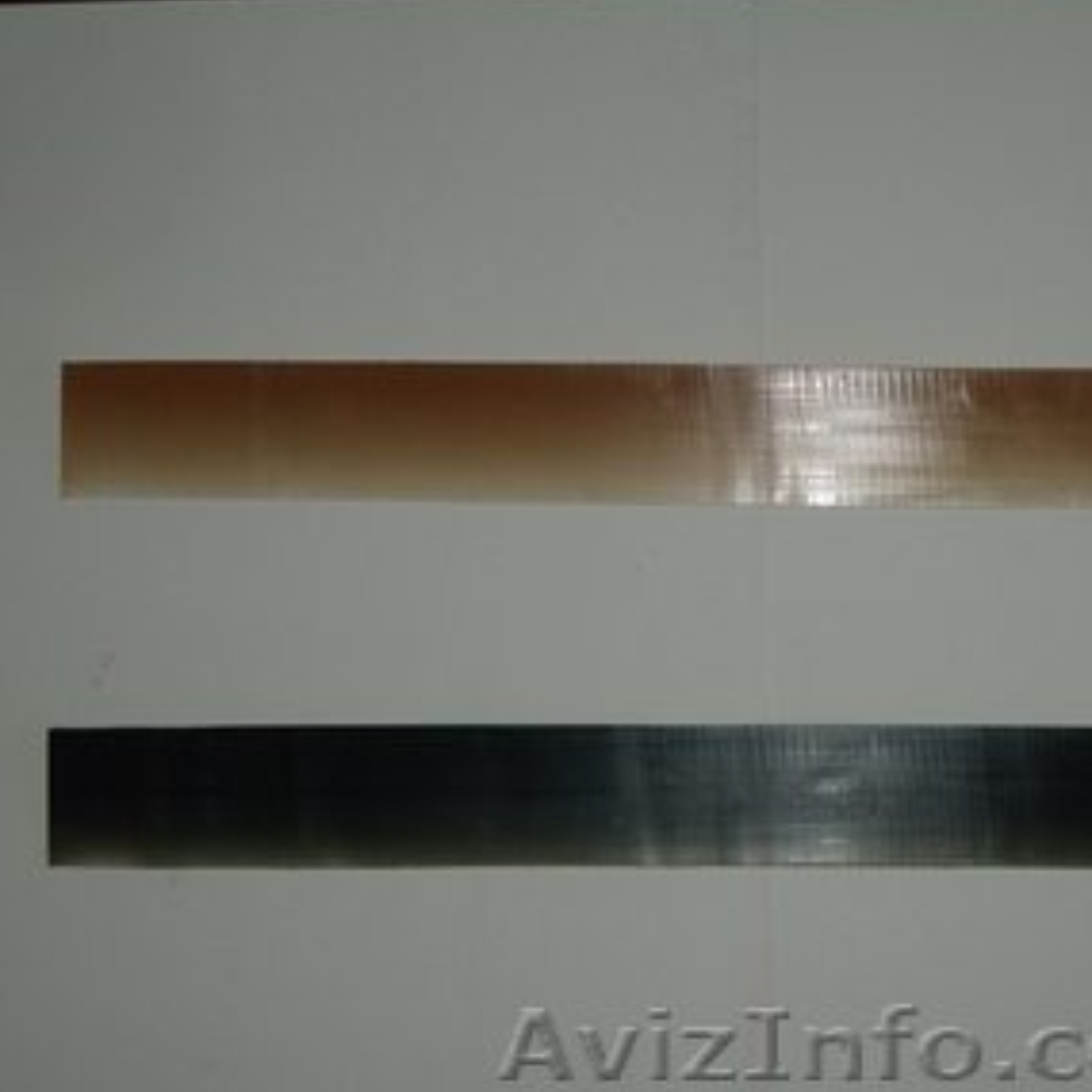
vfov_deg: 22.5
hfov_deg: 22.4
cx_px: 697
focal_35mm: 77
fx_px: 2748
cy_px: 533
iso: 200
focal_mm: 10.2
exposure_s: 1/60
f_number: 3.5
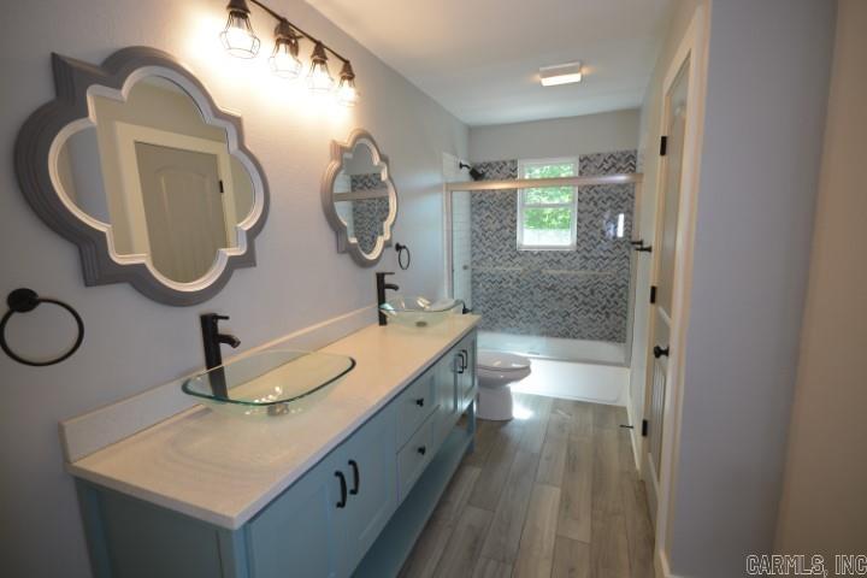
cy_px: 289
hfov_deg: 95.0
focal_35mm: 16
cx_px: 434
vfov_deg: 72.1
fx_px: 397
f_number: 8
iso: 320
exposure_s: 1/15
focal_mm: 11
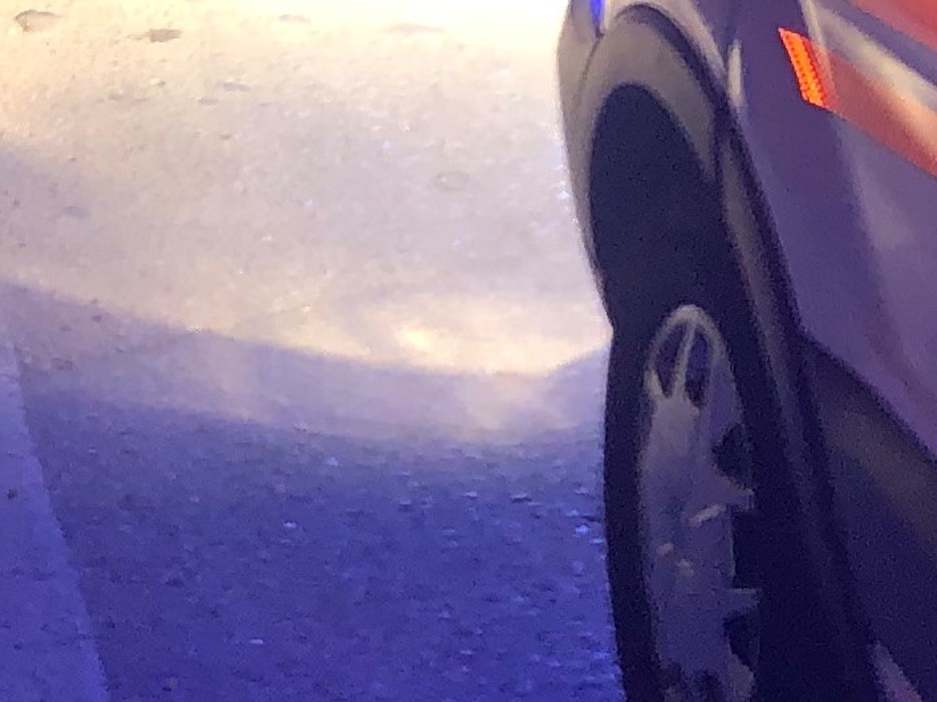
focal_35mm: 160
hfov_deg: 11.3
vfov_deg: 8.7
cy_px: -717
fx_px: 4329
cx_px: -856
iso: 100
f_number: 1.8
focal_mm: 4
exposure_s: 1/6
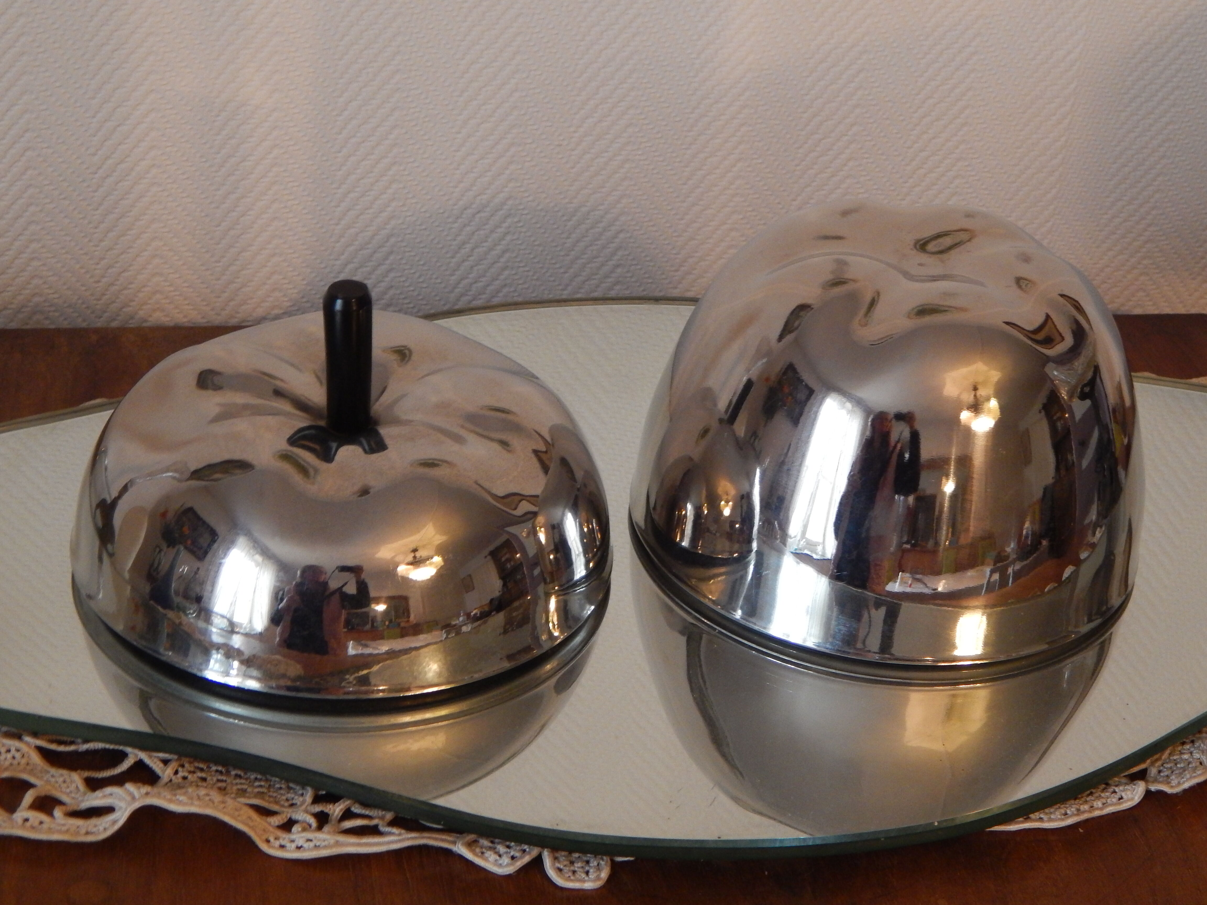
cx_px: 604
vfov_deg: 21.3
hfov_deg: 28.2
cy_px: 452
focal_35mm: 69
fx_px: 2406
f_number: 4.1
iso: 400
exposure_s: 1/15
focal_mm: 12.3
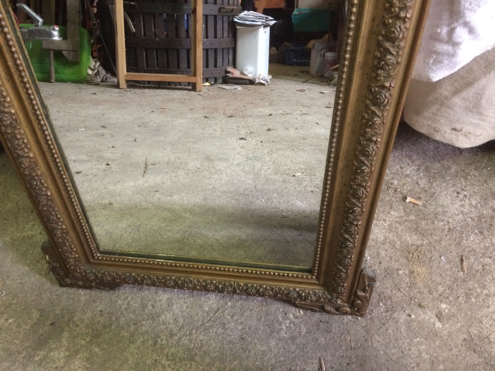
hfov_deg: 61.7
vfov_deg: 48.2
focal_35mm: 29
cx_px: 248
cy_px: 186
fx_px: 415
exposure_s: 1/33
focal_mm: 4.15
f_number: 2.2
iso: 320
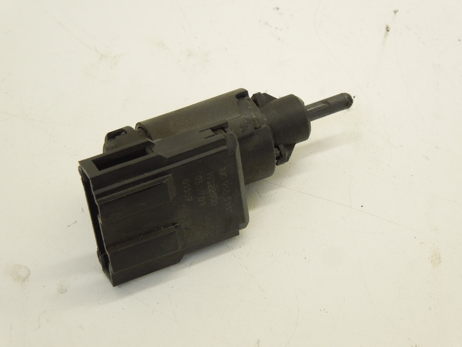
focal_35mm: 106
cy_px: 174
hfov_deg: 18.5
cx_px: 231
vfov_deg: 14.0
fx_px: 1415
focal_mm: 19.1
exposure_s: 1/40
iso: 400
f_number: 4.7
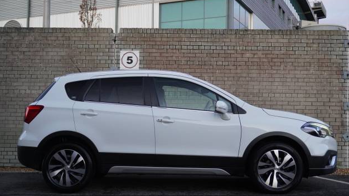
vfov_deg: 25.6
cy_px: 114
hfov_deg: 44.1
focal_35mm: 47
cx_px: 177
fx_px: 431
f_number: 4.5
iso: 2000
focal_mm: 29
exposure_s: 1/160
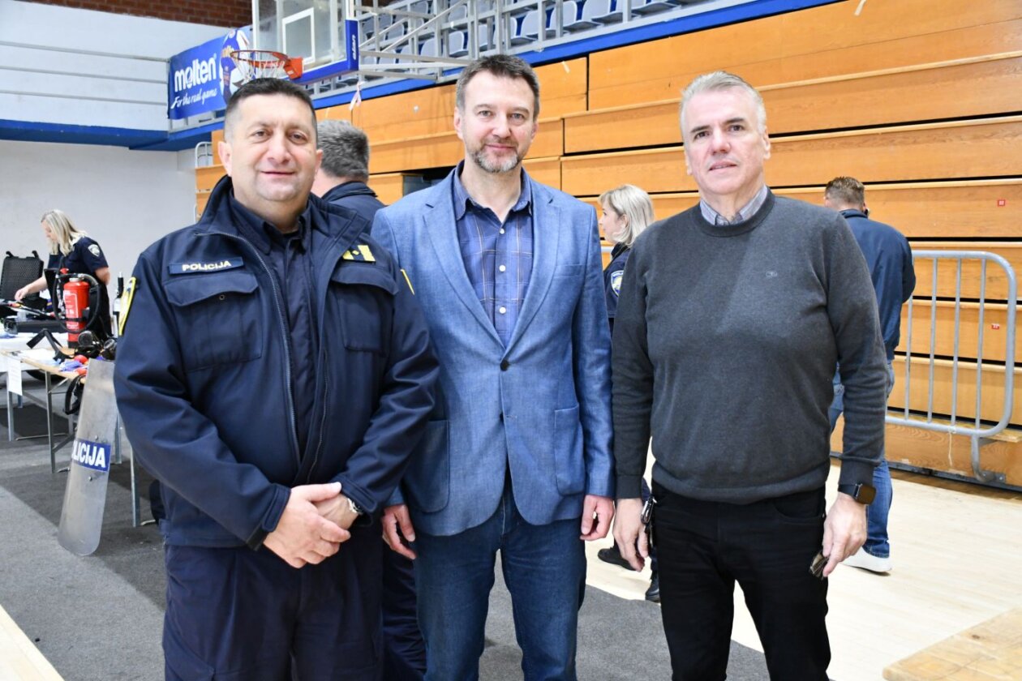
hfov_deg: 55.8
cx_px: 511
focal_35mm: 34
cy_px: 340
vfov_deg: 38.9
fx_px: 965
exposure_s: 1/125
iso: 2500
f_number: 3.8
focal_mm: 23
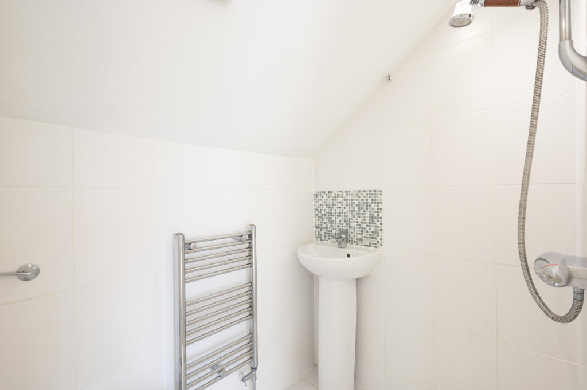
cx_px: 294
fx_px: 269
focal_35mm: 16
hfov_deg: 95.0
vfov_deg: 72.0
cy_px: 195
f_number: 16
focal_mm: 16.5
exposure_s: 2
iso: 200
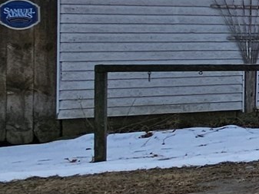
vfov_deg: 18.5
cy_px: 32
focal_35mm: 79
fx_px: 591
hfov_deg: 12.3
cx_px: 738
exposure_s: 1/1967
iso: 50
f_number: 2.2
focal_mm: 2.2
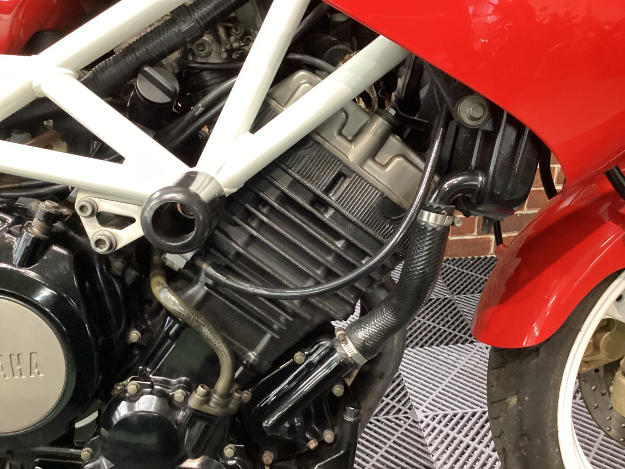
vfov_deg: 45.4
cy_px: 234
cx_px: 312
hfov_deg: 58.4
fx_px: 560
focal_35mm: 31
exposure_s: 1/24
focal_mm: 3.3
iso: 640
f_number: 2.4
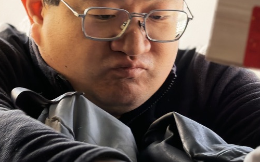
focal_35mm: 217
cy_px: 36
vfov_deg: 6.1
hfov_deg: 9.7
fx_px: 1538
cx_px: 161
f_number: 2.8
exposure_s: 1/141
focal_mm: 16.89
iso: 250
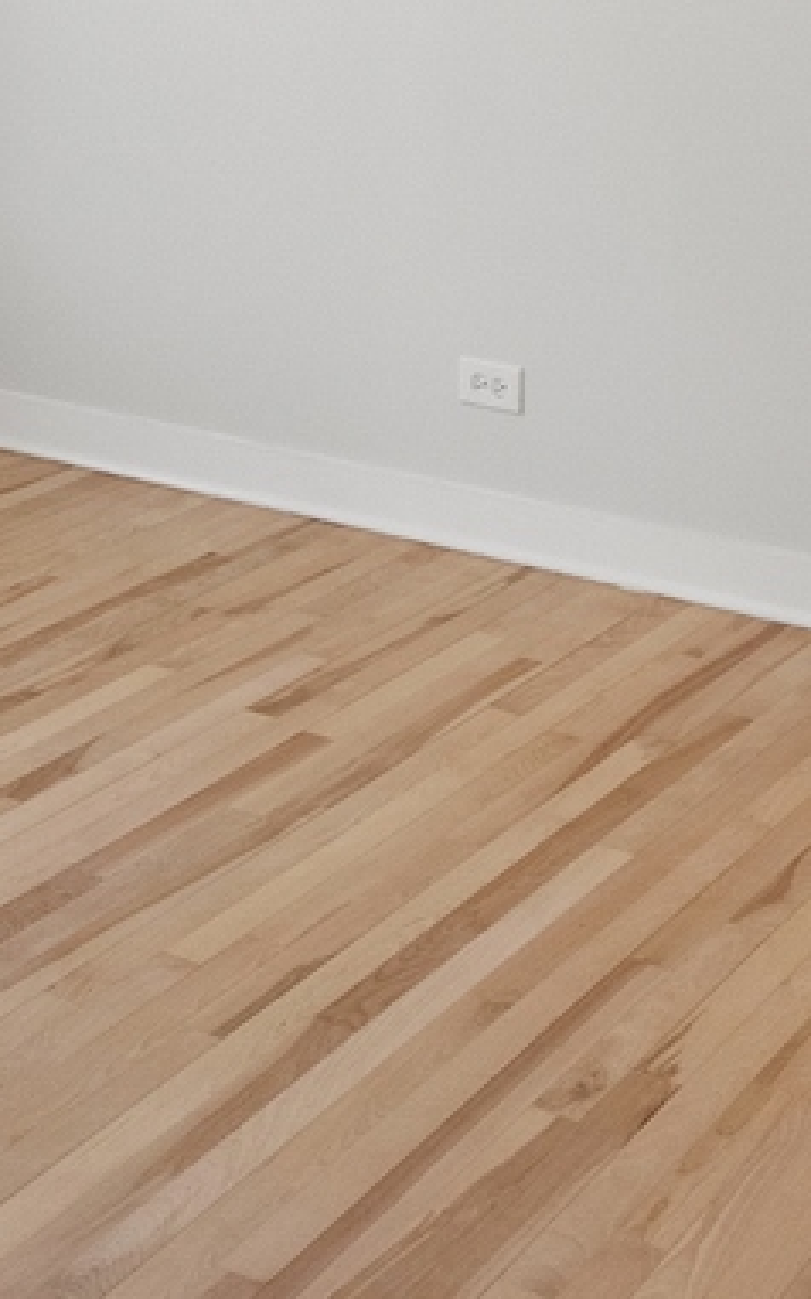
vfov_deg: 27.7
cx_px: 273
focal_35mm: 65
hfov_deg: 19.9
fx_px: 2300
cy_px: -263
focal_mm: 10
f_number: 8
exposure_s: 1/8
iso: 200
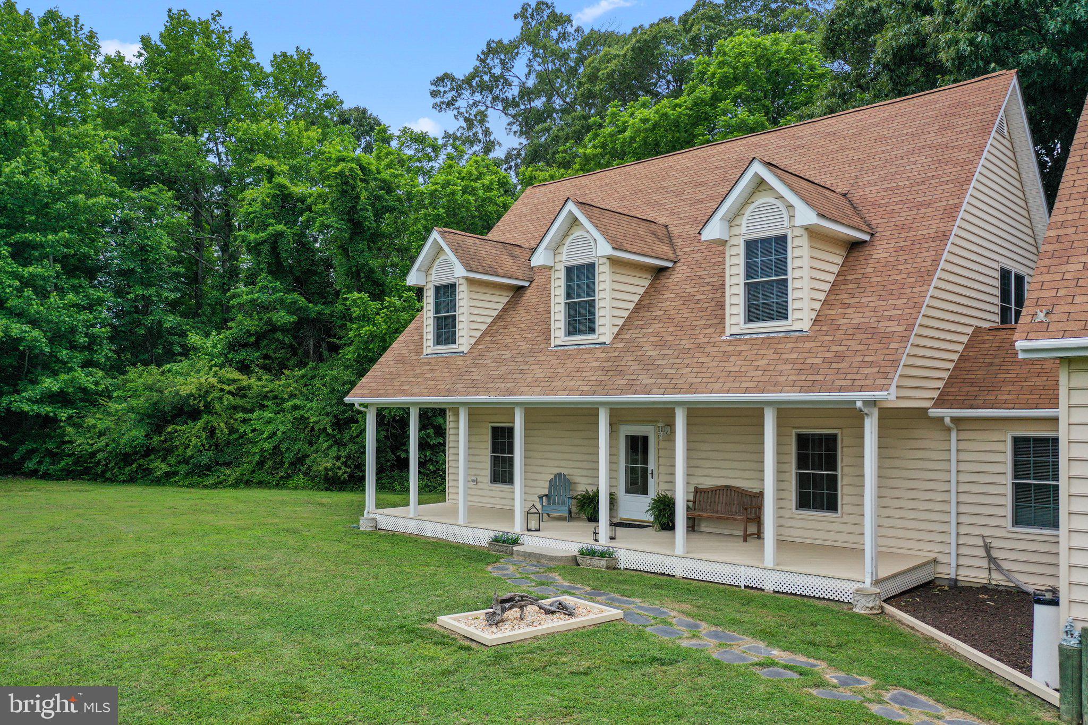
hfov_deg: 65.5
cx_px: 544
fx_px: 846
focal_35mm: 28
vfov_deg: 46.4
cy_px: 362
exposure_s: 1/30
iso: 100
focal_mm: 10.26
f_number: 3.2
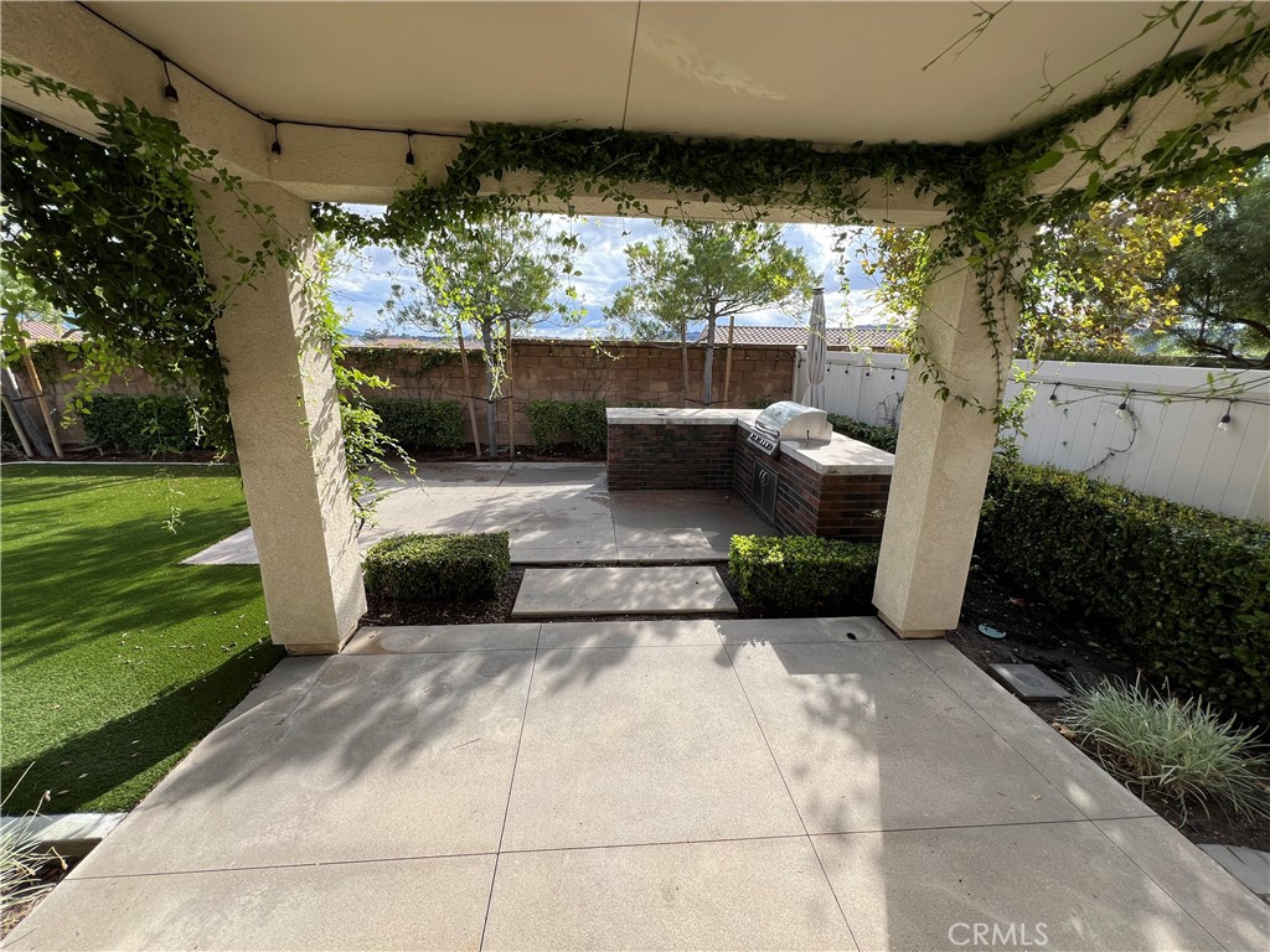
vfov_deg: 89.9
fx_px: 477
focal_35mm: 13
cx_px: 635
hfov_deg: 106.2
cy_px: 476
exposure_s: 1/626
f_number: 1.8
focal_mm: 1.57
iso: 32
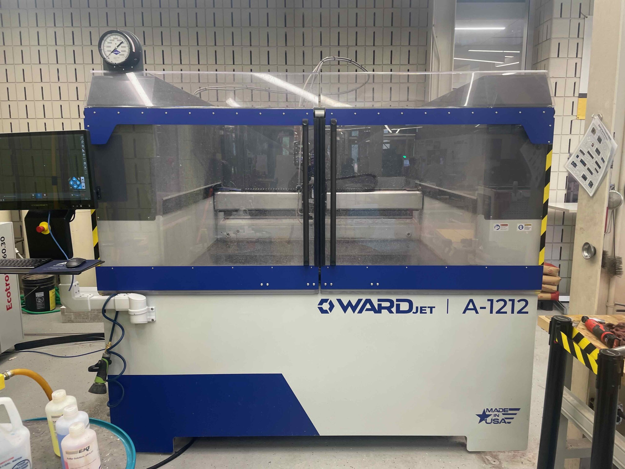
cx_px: 312
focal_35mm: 26
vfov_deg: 53.1
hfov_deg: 67.3
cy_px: 234
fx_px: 469
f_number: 1.6
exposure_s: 1/61
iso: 64
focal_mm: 4.2
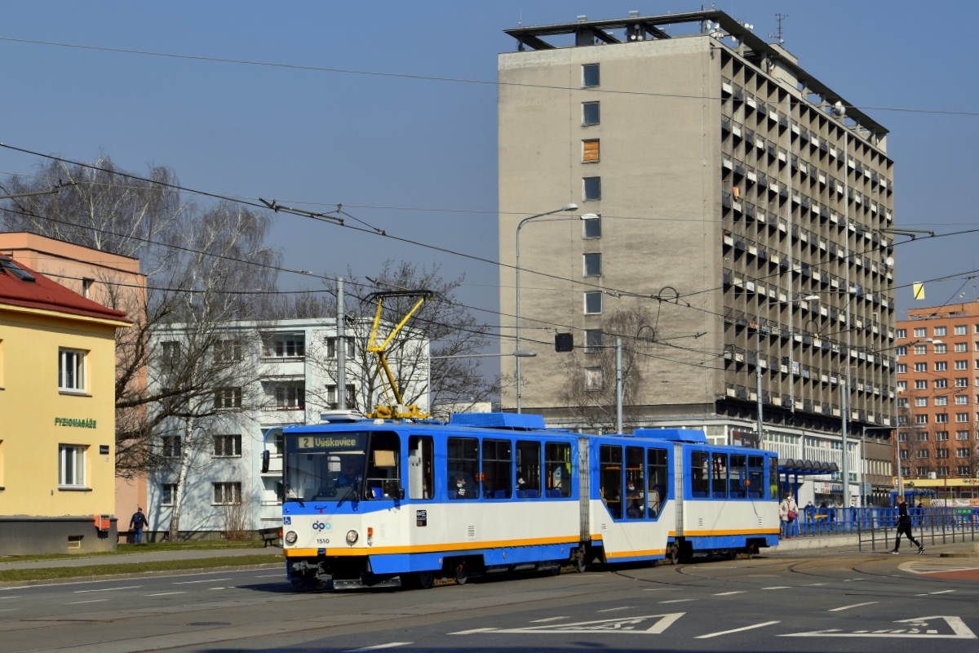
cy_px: 326
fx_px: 1958
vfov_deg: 18.9
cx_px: 490
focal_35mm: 72
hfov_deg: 28.1
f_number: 8
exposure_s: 1/640
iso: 100
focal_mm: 48
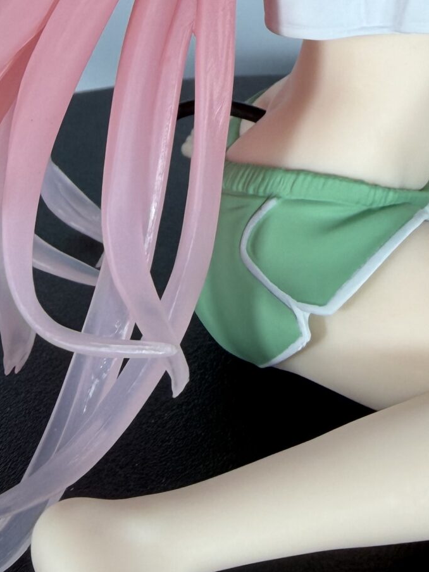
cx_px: 353
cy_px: 61
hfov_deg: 21.3
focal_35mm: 68
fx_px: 1124
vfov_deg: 27.6
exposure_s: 1/121
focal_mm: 2.22
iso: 50
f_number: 2.2
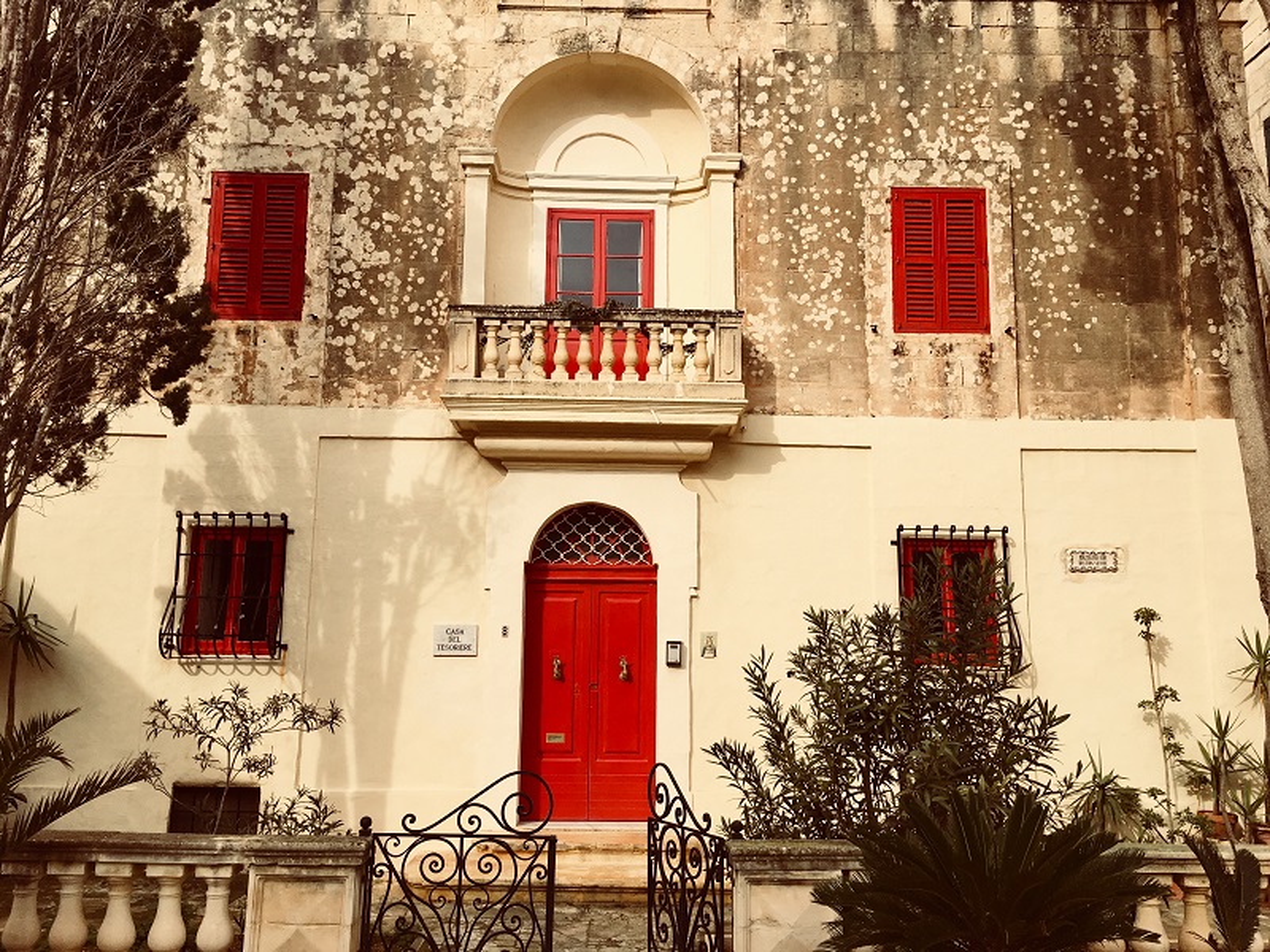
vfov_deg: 48.2
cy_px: 476
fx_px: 1064
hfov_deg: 61.7
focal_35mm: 29
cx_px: 635
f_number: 2.2
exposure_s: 1/1099
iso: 25
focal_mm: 4.15
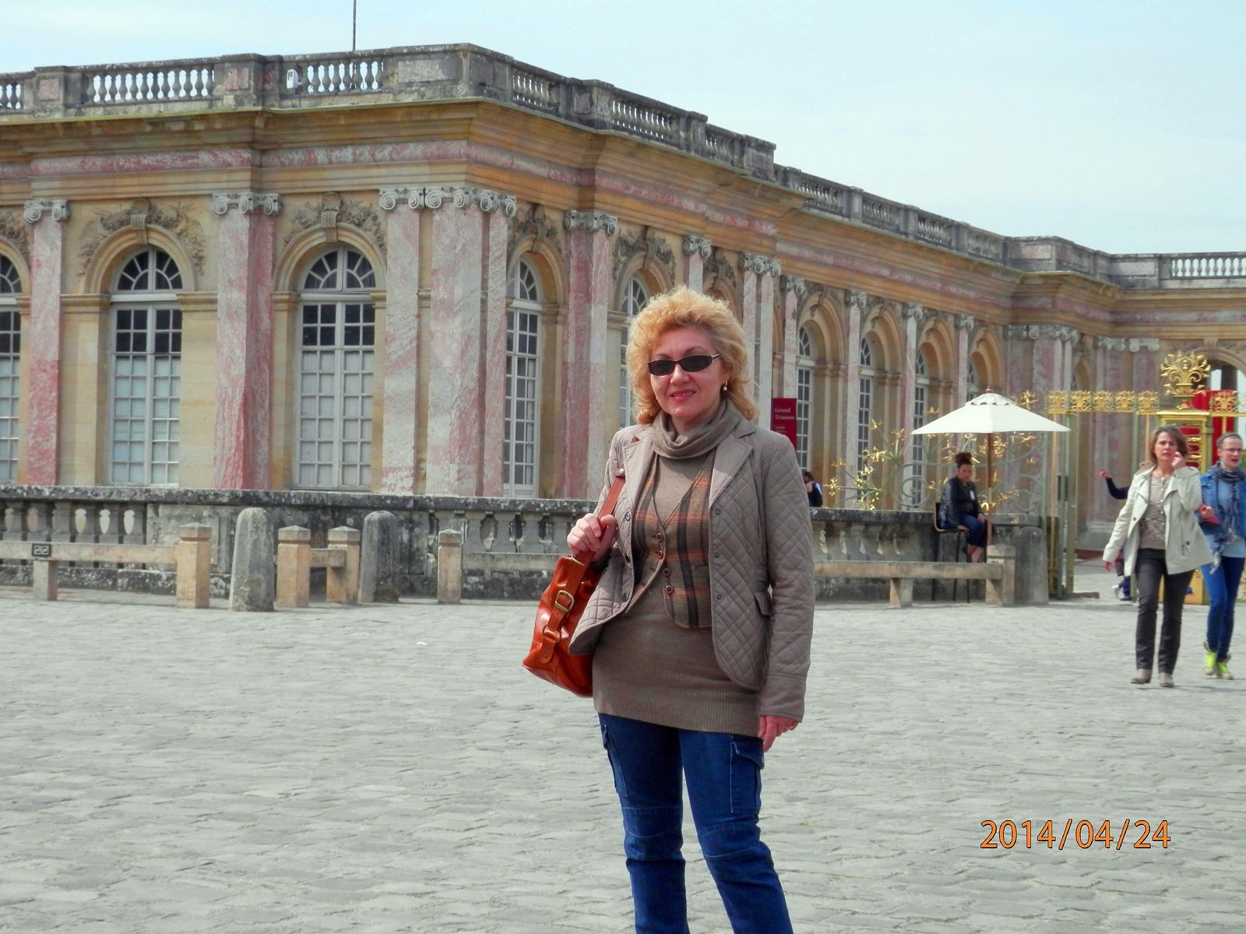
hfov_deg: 26.7
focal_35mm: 73
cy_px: 467
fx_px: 2628
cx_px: 623
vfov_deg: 20.2
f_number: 4.5
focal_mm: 13.1
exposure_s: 1/640
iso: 80
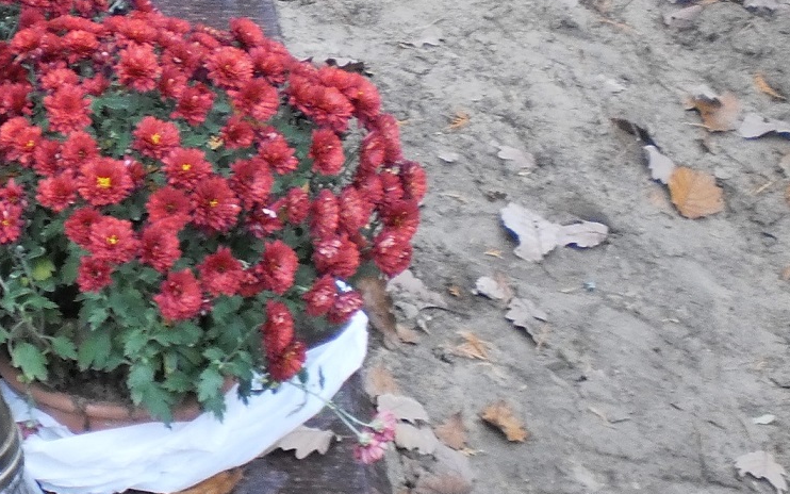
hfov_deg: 20.0
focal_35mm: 100
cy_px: -14
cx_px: -44
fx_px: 2153
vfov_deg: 12.9
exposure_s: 1/20
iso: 125
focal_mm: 6.3
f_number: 3.1
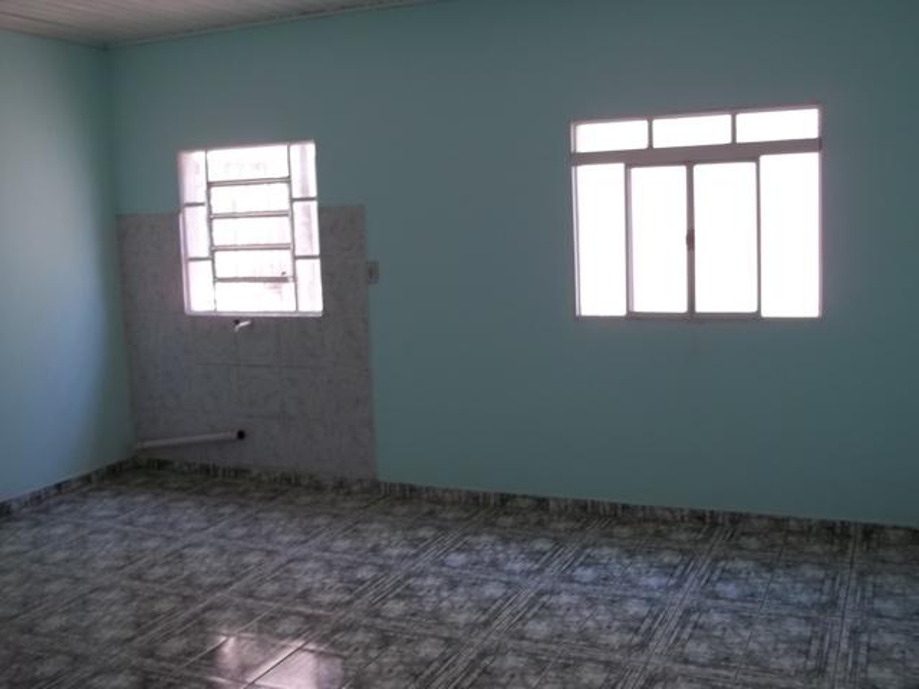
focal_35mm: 36
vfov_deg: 39.7
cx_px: 460
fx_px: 956
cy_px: 344
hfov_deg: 51.4
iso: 64
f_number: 3.1
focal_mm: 6.5
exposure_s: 1/50
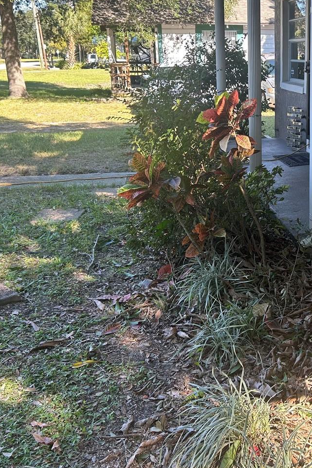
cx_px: 269
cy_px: 201
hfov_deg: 28.9
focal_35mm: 45
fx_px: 585
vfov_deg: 43.5
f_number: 1.5
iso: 40
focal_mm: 5.7
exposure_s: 1/293
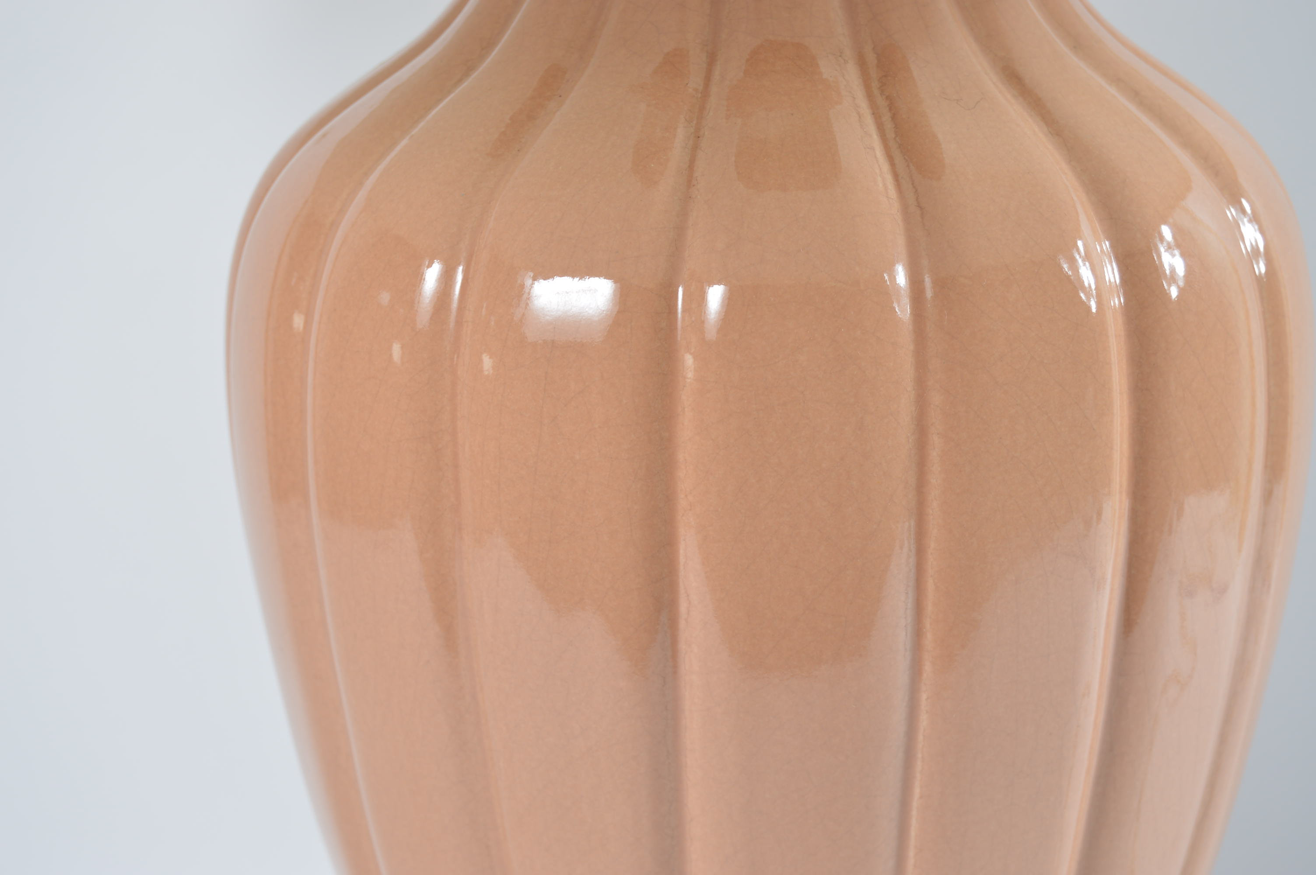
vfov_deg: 16.5
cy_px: 438
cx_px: 658
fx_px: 3013
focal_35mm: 82
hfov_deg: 24.6
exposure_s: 1/80
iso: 100
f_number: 7.1
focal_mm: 55
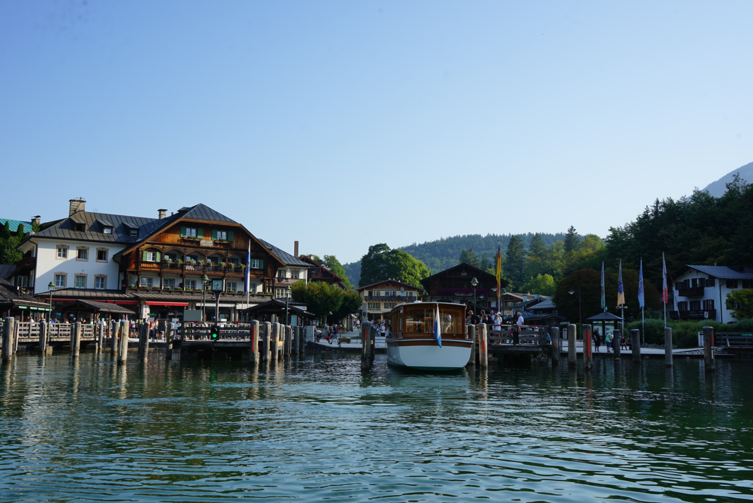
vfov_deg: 40.0
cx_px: 376
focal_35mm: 33
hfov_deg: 57.2
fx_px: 691
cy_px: 252
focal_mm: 33
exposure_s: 1/125
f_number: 11
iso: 100
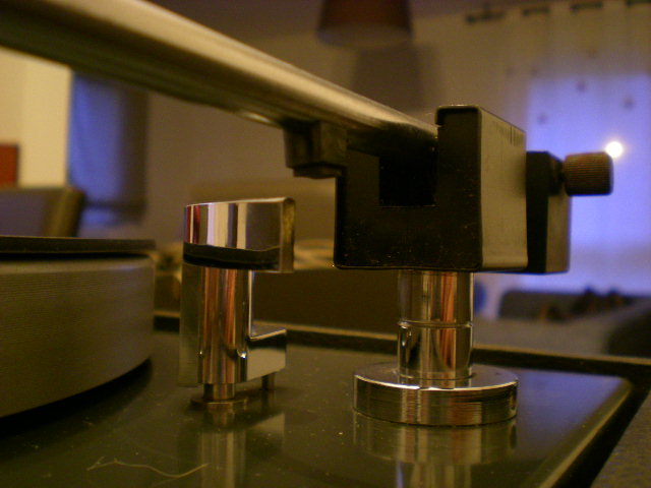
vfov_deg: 37.7
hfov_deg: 49.0
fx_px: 715
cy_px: 244
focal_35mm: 38
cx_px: 326
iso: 200
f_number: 3.1
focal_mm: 6.3
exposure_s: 1
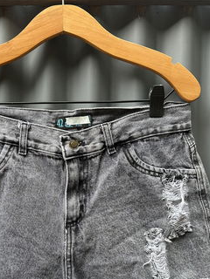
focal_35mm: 40
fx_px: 324
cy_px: 196
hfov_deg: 35.6
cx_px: 69
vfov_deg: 45.7
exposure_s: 1/252
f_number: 1.78
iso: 80
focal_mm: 6.86
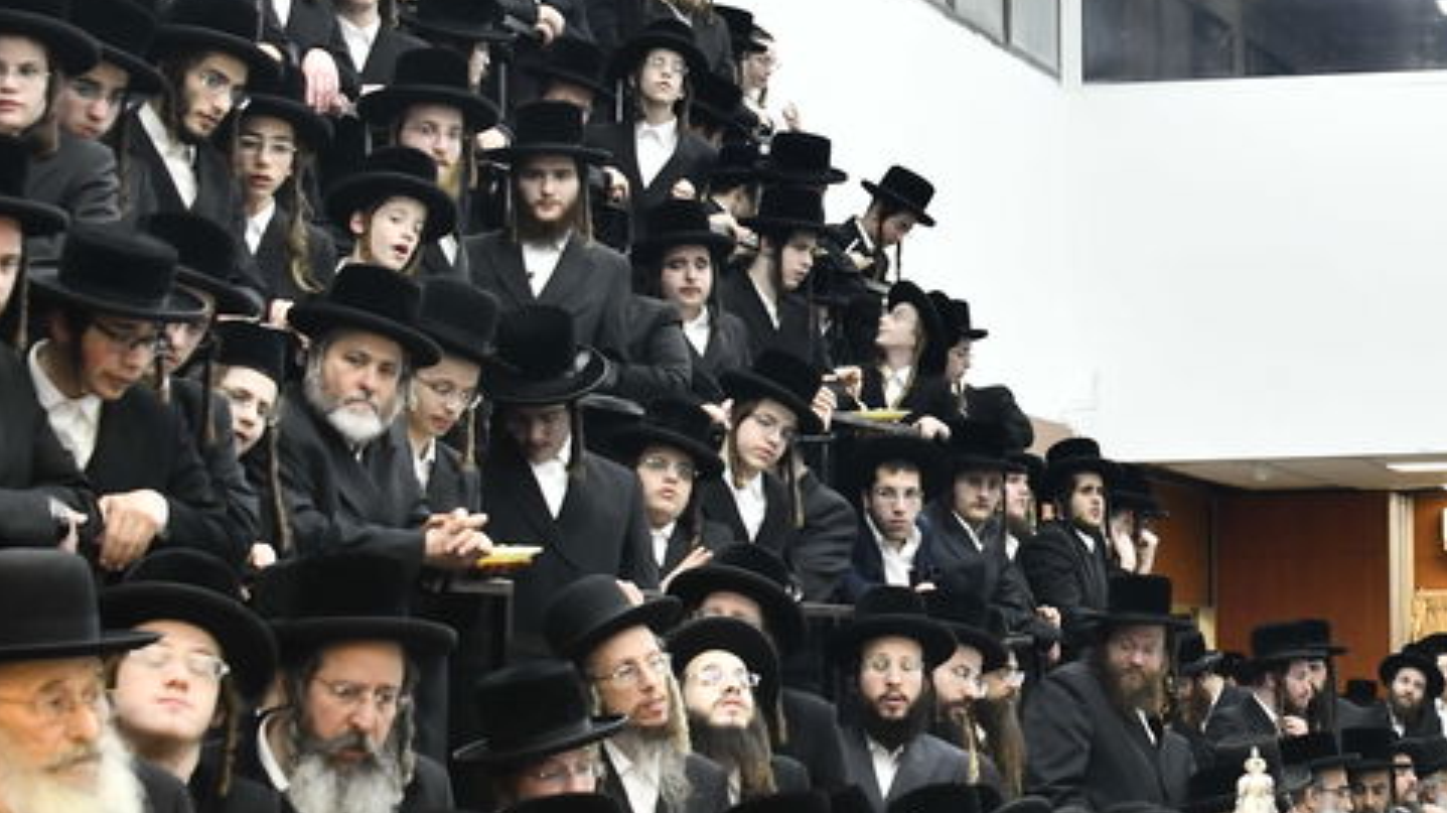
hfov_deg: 20.9
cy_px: 301
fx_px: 3759
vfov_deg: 12.3
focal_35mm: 98
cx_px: 1520
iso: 800
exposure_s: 1/100
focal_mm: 32
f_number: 5.6
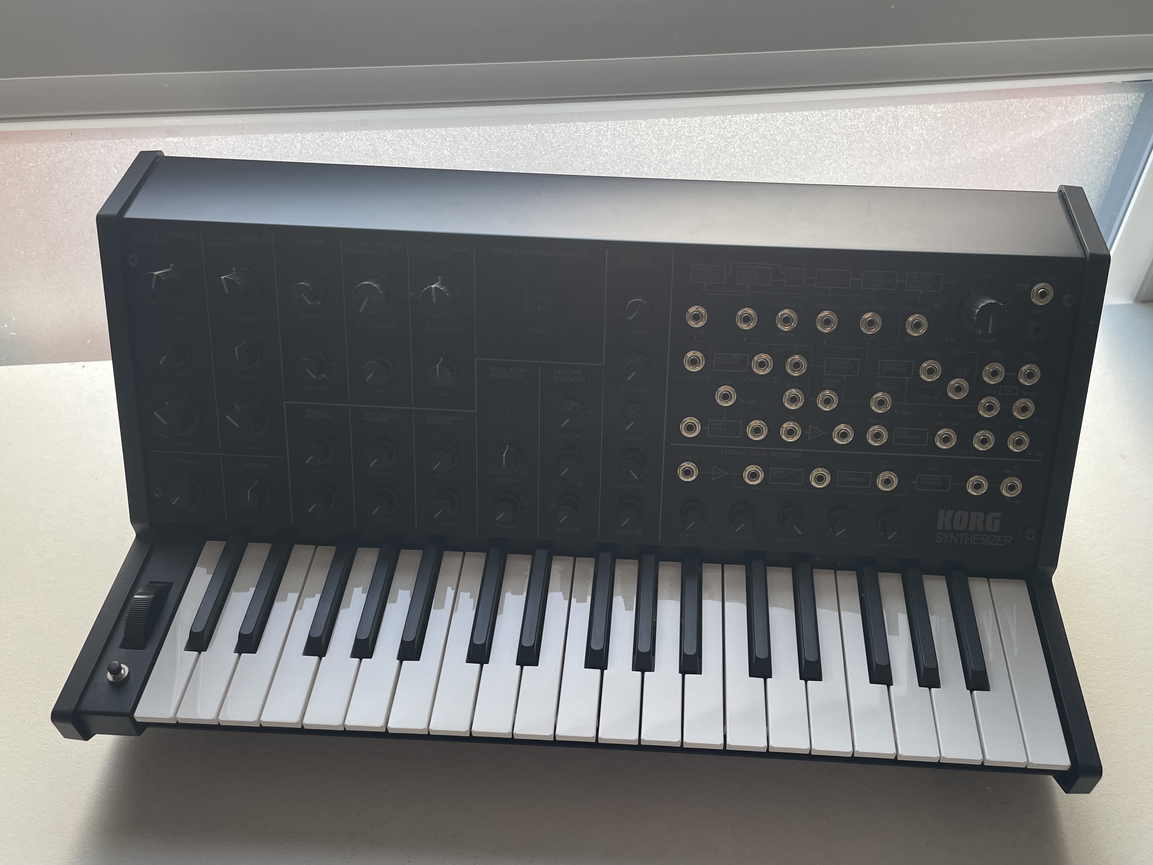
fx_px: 1032
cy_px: 494
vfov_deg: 45.3
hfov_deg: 58.3
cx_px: 630
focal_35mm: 31
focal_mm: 4.2
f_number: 1.6
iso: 40
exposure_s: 1/121
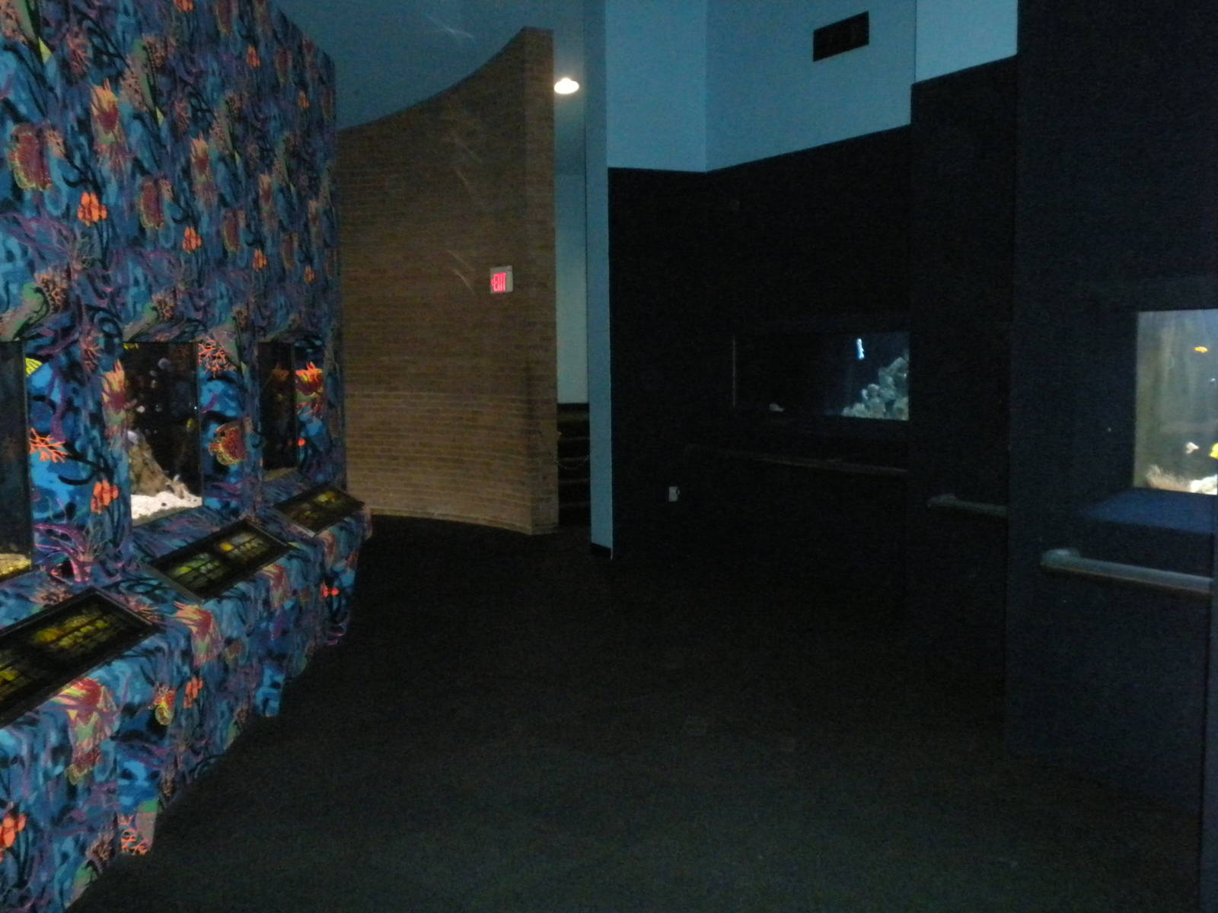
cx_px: 609
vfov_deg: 38.7
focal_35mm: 37
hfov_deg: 50.1
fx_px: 1302
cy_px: 456
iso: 800
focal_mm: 6.6
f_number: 3.5
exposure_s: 1/30
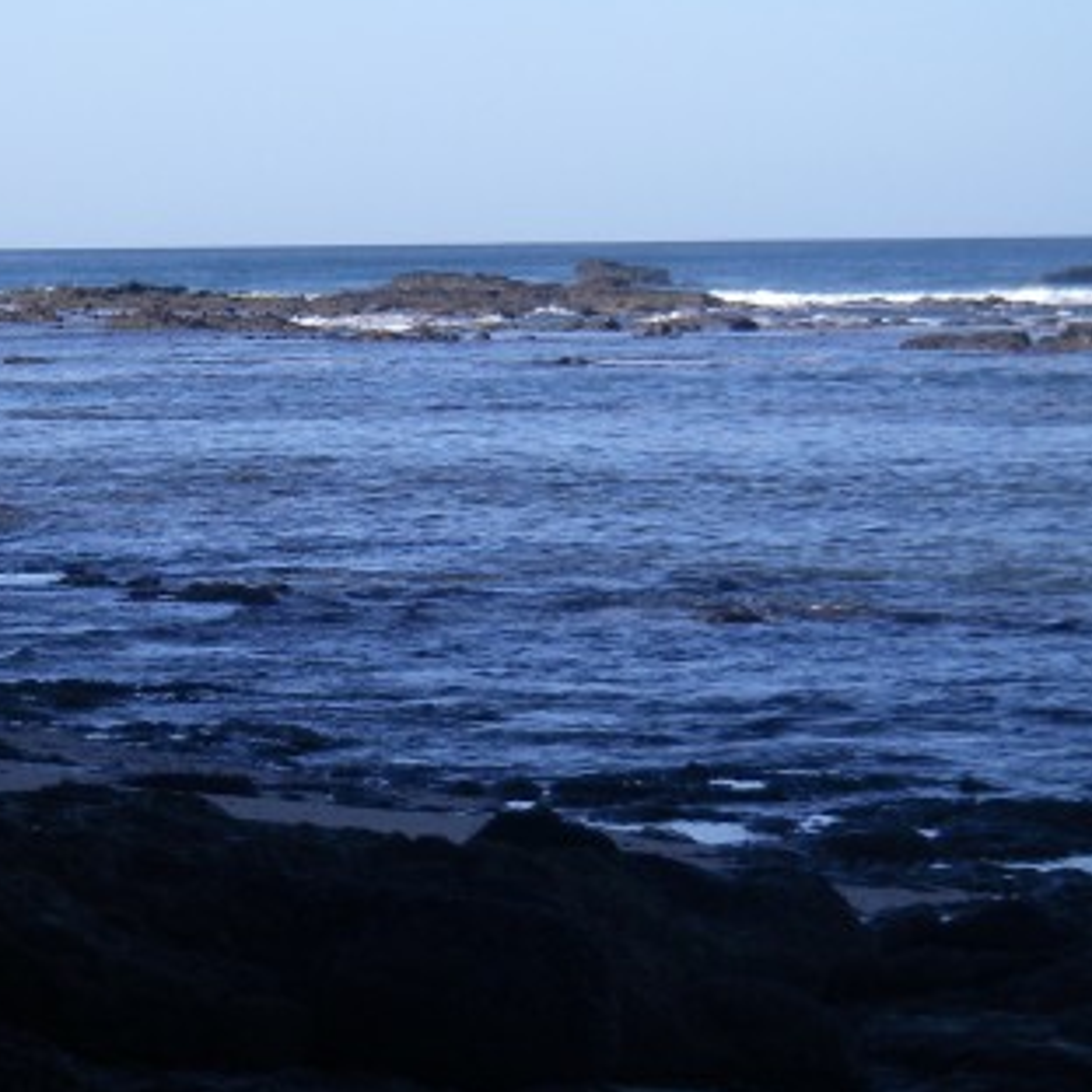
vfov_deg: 9.0
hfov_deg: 9.0
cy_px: 318
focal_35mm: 194
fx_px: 6924
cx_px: 434
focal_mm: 18.9
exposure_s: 1/400
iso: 64
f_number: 4
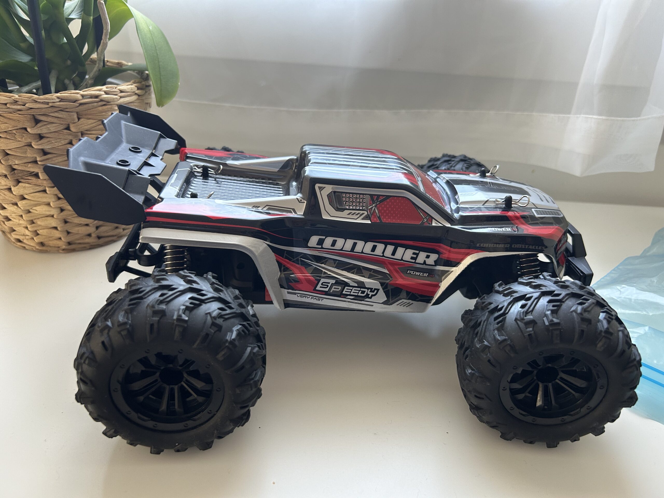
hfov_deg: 67.3
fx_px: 499
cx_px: 332
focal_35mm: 26
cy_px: 249
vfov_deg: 53.1
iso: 125
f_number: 1.5
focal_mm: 5.7
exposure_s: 1/98
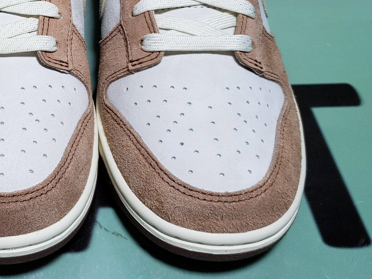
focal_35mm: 61
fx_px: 655
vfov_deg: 23.4
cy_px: 25
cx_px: 19
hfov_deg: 30.0
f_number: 1.5
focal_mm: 4.3
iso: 50
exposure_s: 1/474
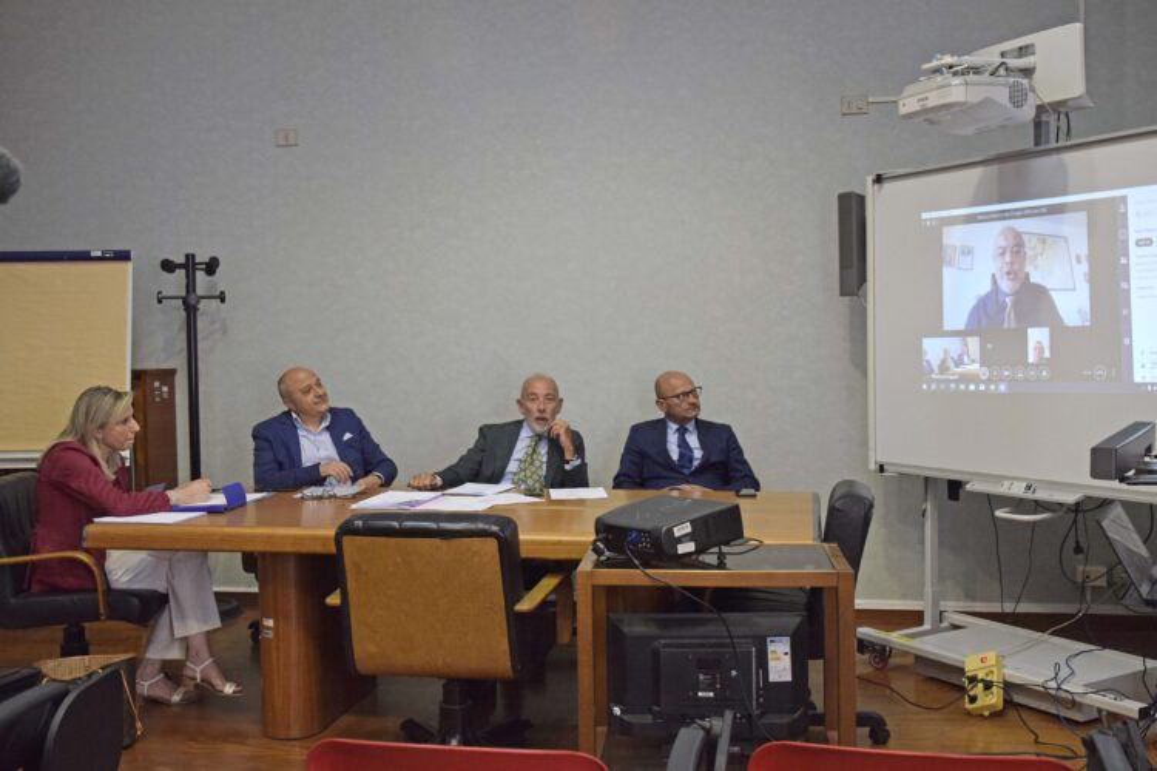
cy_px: 386
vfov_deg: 40.0
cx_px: 578
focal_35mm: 33
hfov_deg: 57.2
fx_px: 1061
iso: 1600
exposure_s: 1/100
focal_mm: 22
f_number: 6.3
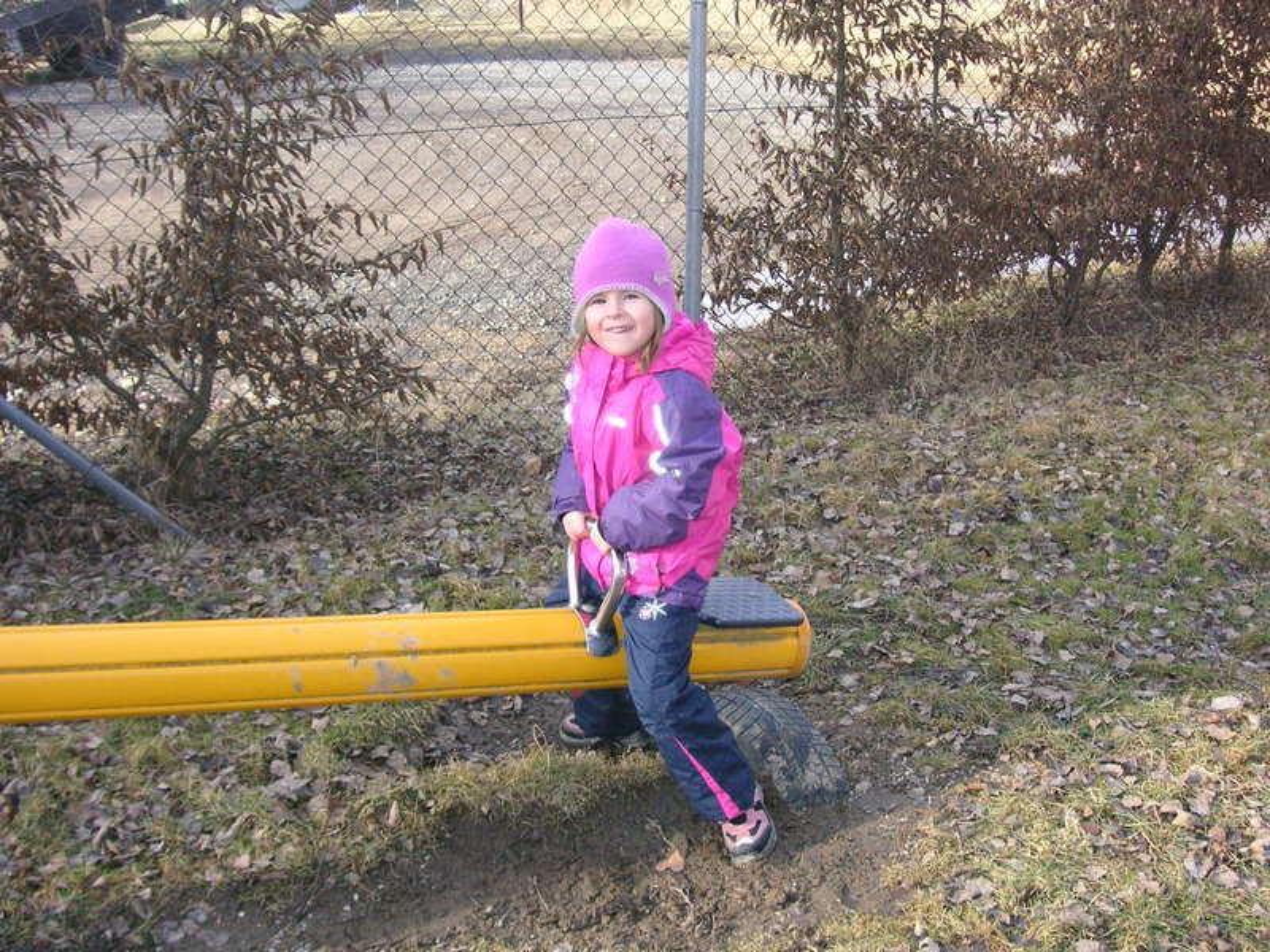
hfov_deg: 45.8
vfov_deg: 35.1
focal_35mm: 41
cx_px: 635
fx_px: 1504
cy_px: 476
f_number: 3
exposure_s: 1/750
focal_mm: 6.9
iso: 160
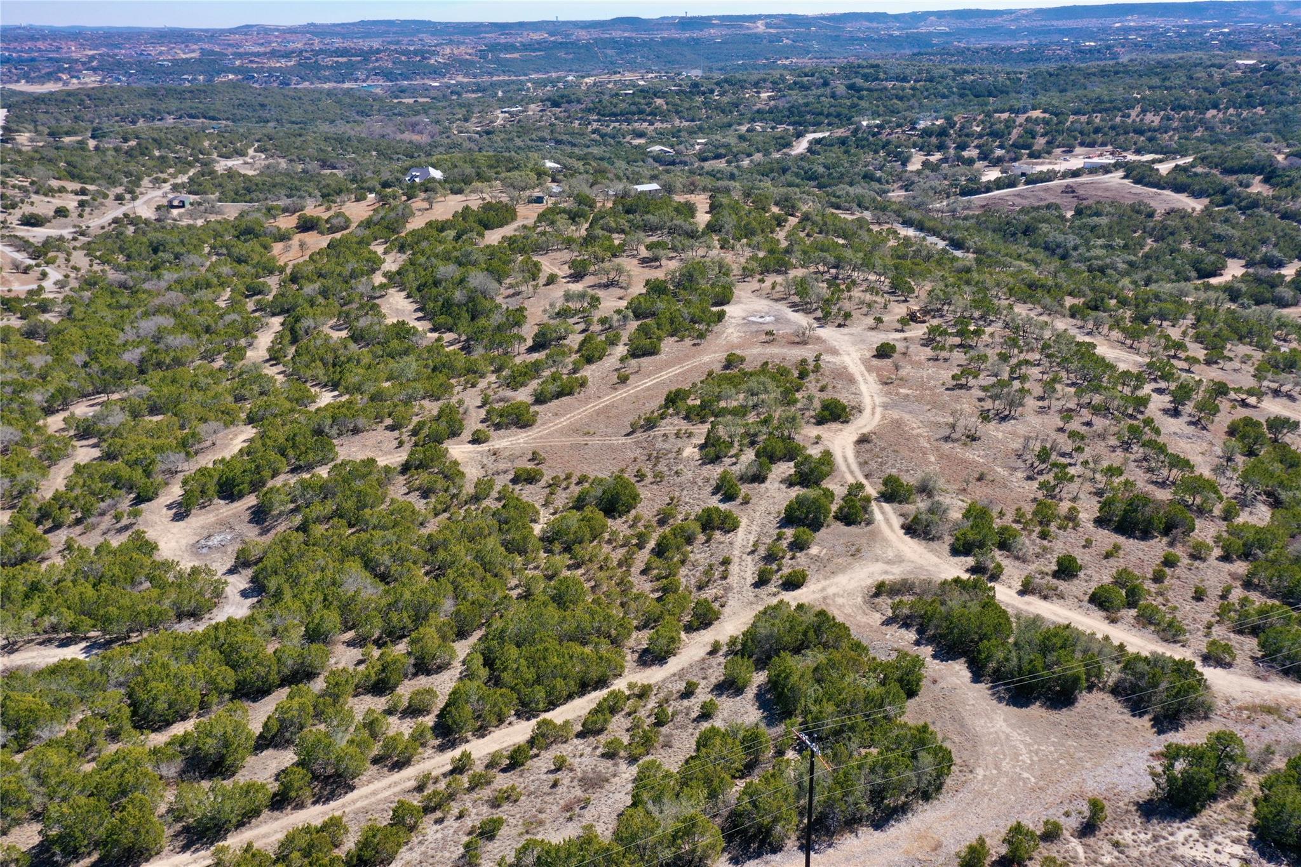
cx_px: 650
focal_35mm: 28
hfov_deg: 65.5
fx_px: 1012
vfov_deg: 46.4
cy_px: 434
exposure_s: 1/400
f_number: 5.6
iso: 100
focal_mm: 10.26
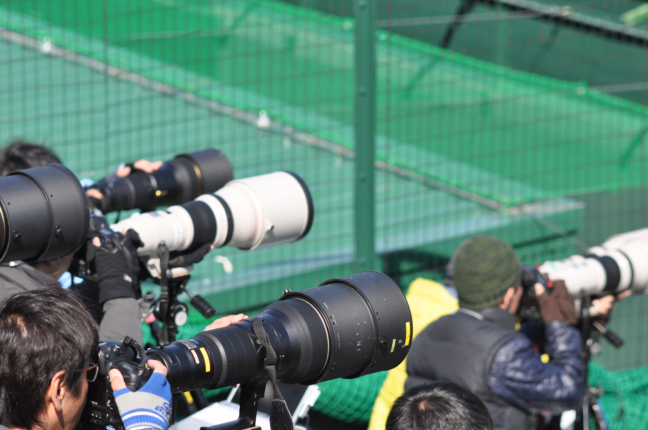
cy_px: 215
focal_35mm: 211
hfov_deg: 9.8
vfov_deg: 6.5
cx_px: 335
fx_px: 3784
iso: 200
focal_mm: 135
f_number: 6.3
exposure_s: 1/640
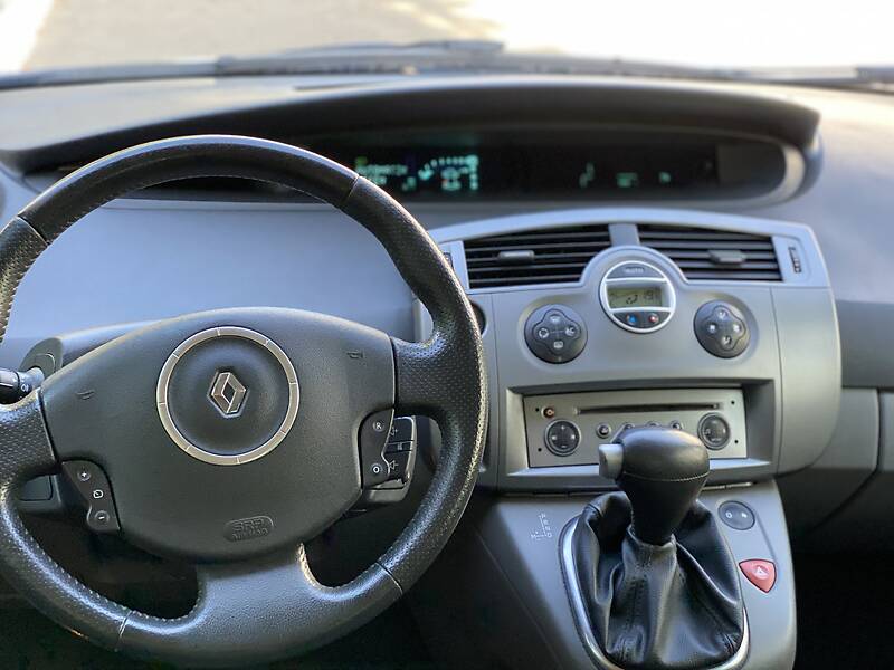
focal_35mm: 52
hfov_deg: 36.8
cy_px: 335
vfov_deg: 28.0
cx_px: 447
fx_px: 1343
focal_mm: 6
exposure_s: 1/122
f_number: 2
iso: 200
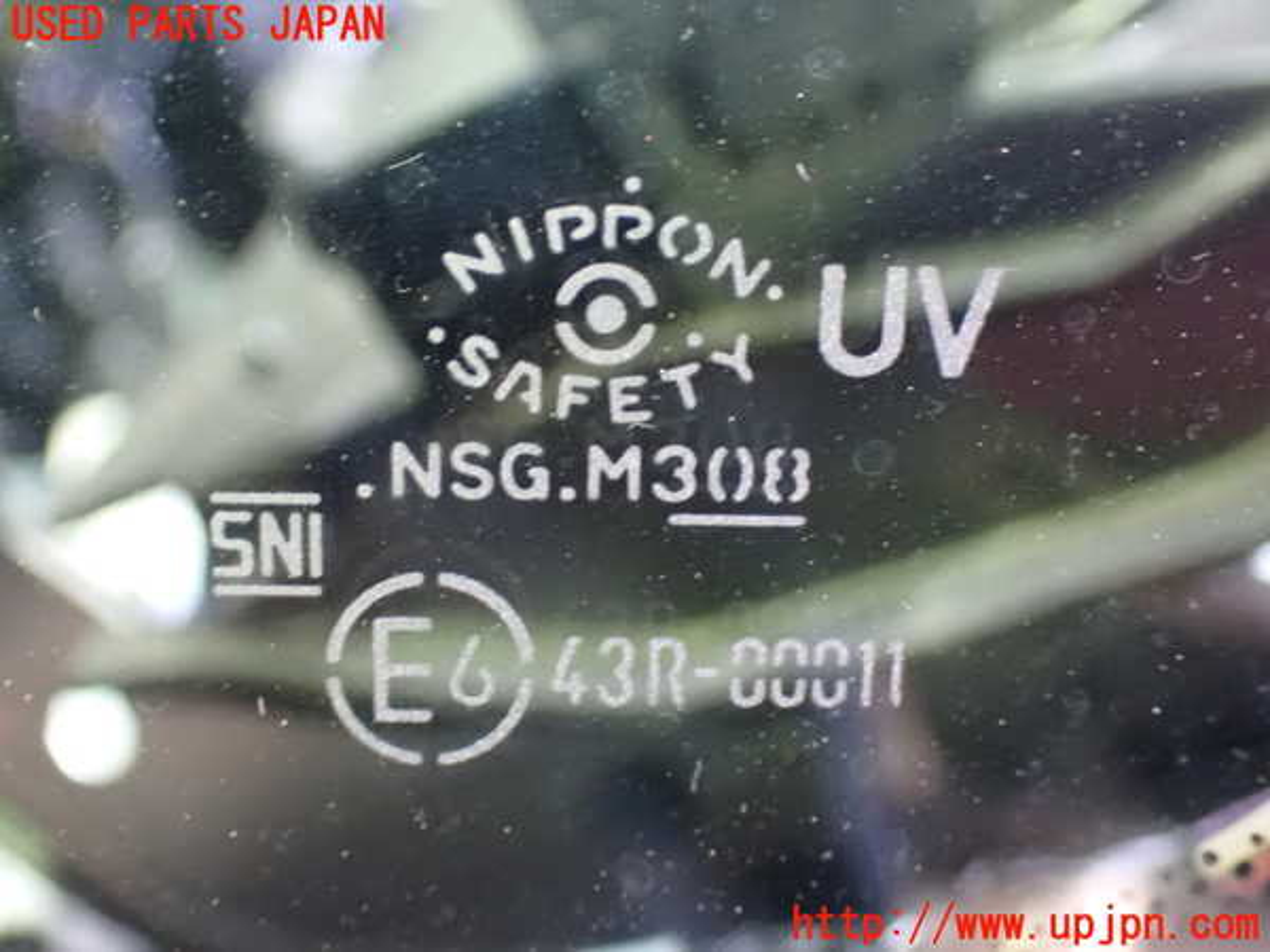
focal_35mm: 47
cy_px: 476
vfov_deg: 30.9
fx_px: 1724
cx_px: 635
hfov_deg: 40.4
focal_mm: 8.4
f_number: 3.1
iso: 1600
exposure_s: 1/8
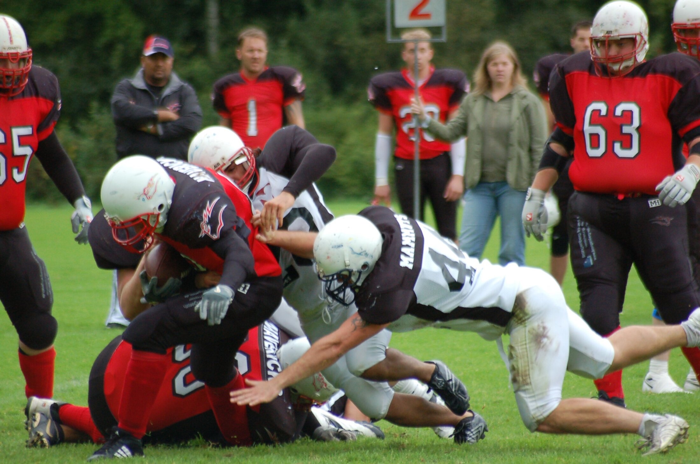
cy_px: 232
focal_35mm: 450
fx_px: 8733
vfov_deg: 3.0
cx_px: 350
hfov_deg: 4.6
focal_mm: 300
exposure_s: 1/500
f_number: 5.6
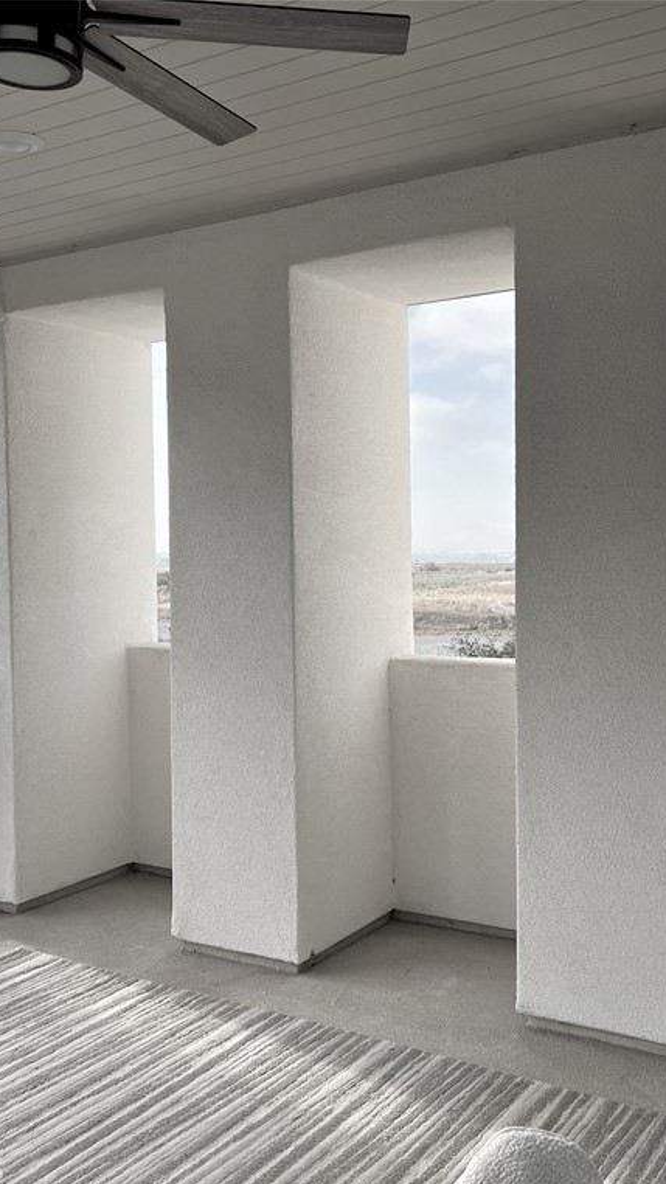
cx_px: 312
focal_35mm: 38
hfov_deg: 31.2
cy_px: 594
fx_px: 1193
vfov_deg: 52.8
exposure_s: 1/1869
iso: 50
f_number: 1.5
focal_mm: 5.7
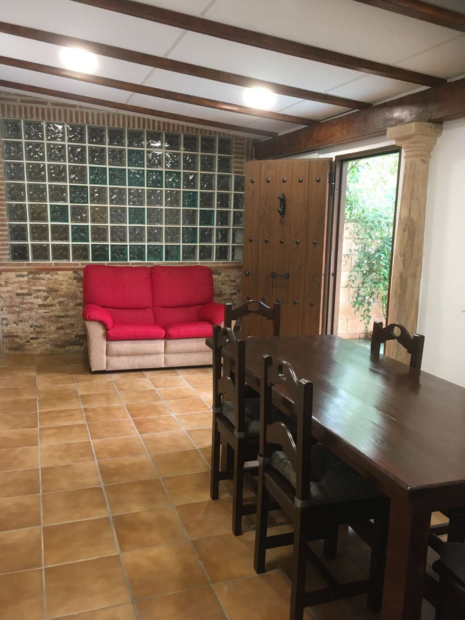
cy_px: 310
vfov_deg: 61.7
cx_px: 232
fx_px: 519
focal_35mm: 29
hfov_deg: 48.2
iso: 160
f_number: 2.2
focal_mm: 4.15
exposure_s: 1/33
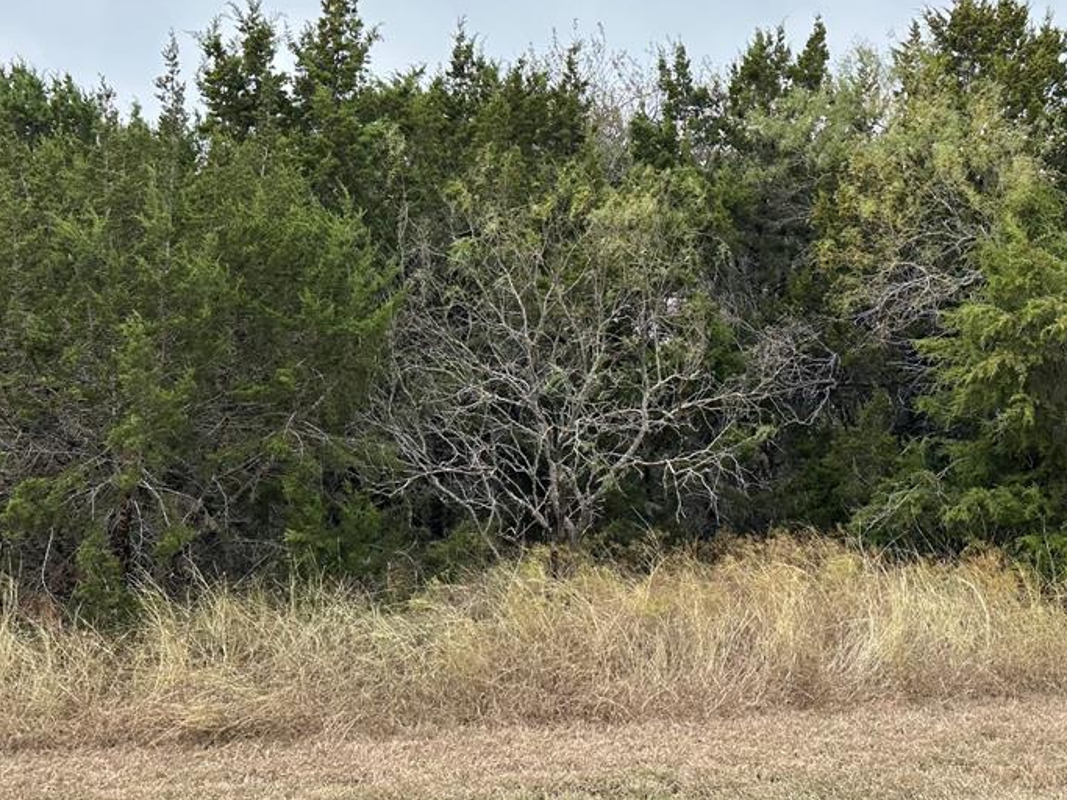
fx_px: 1109
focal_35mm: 36
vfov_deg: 39.3
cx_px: 670
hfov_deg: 50.8
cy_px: 292
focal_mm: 6.86
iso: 80
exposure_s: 1/2469
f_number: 1.78
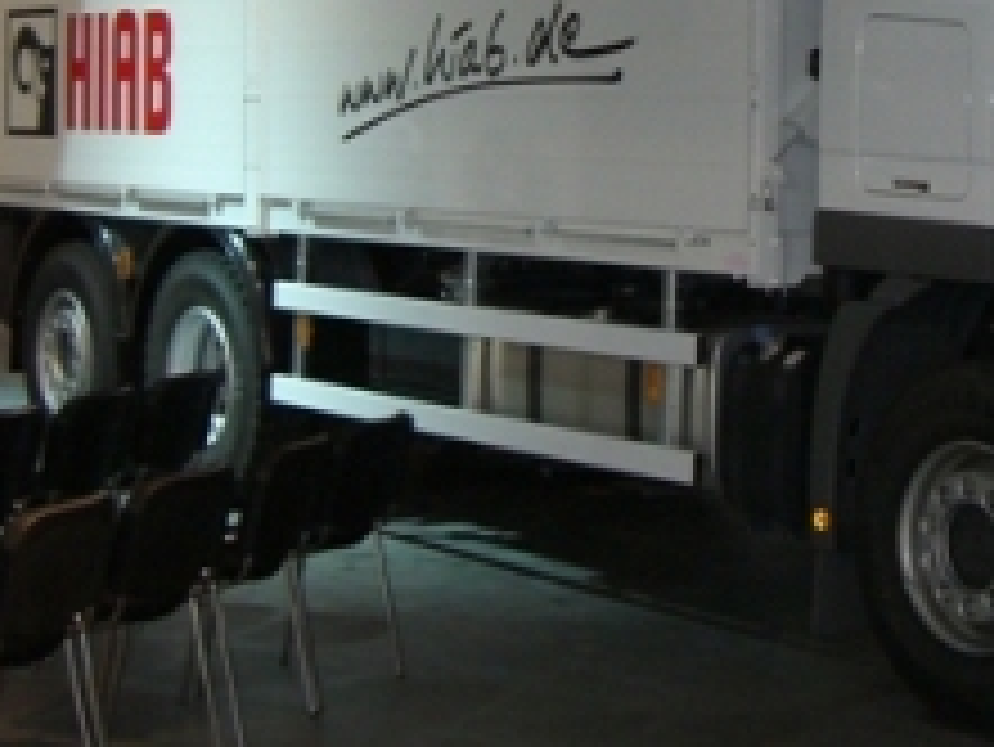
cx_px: 803
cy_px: 50
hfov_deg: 20.4
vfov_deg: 15.4
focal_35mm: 95
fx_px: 2729
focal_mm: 6.2
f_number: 2.7
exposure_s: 1/60
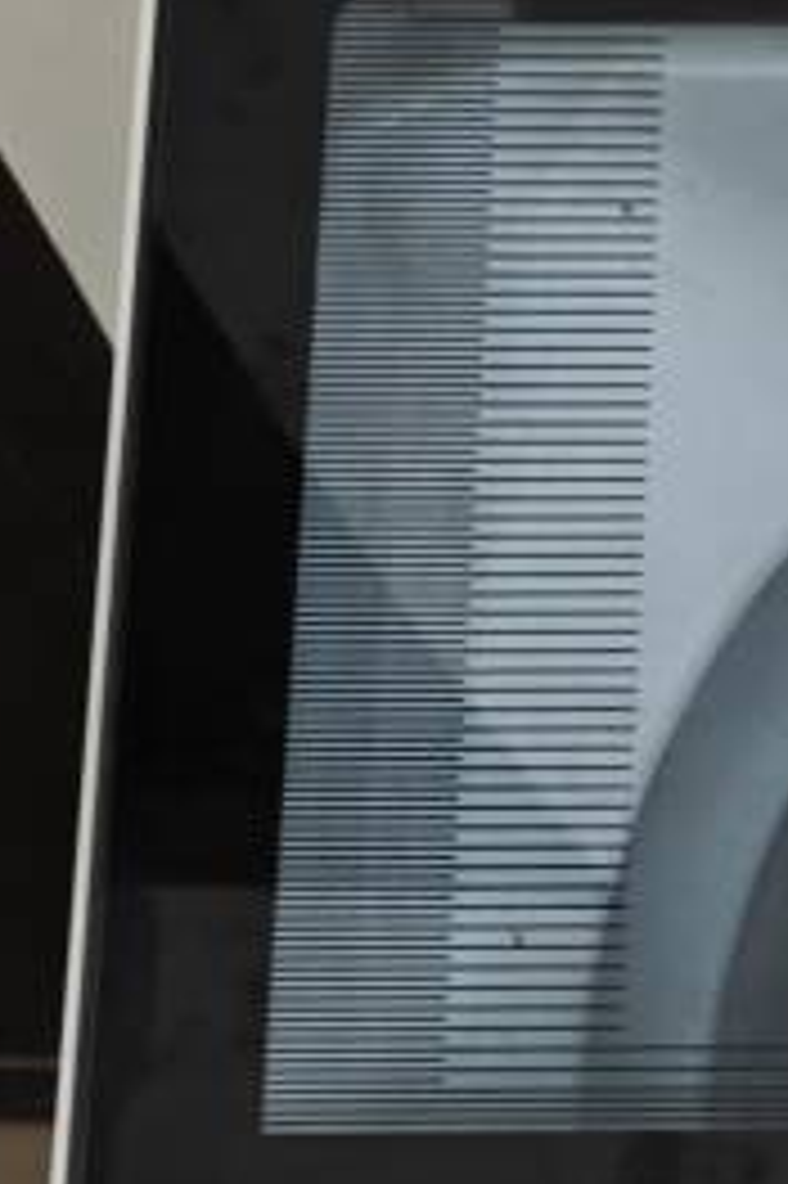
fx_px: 3123
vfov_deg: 19.3
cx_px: 1540
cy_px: 1657
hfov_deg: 12.7
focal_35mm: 95
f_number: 1.8
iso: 1600
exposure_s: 1/50
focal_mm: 5.59
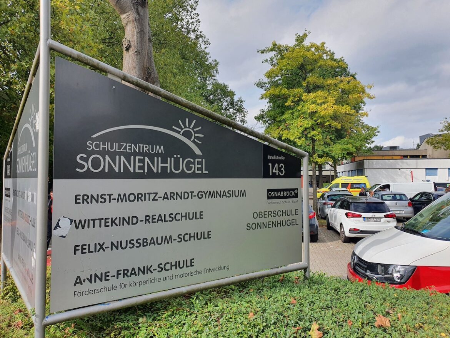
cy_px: 169
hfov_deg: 67.3
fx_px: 338
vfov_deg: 53.1
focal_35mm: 26
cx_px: 225
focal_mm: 4.32
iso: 50
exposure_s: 1/1360
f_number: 2.4
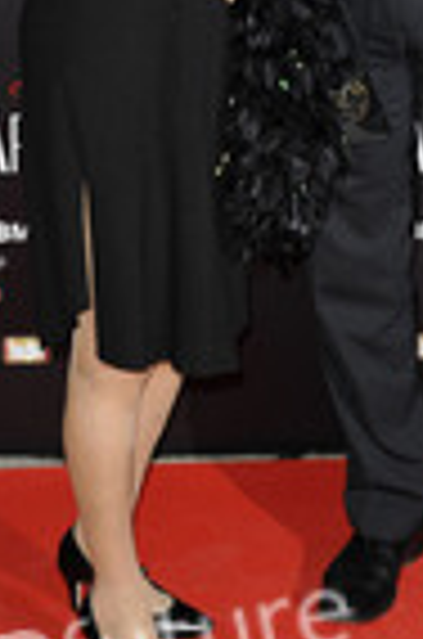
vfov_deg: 14.4
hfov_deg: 9.7
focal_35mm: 141
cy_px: 22
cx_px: 266
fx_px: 2497
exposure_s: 1/160
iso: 500
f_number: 5.6
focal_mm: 50
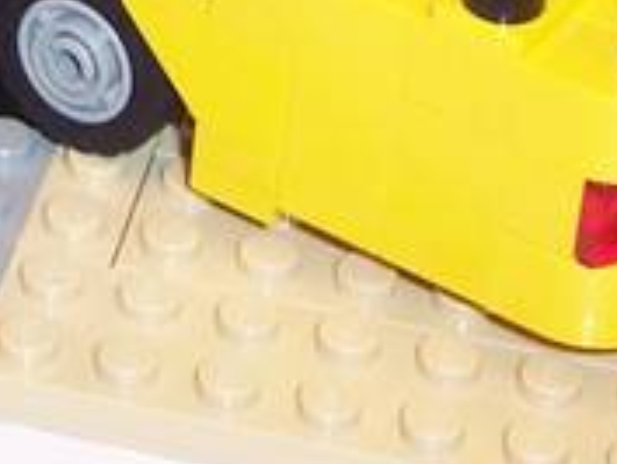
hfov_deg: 8.9
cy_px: -345
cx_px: -143
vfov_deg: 6.6
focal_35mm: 220
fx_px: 3924
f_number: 2.8
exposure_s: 1/30
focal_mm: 8
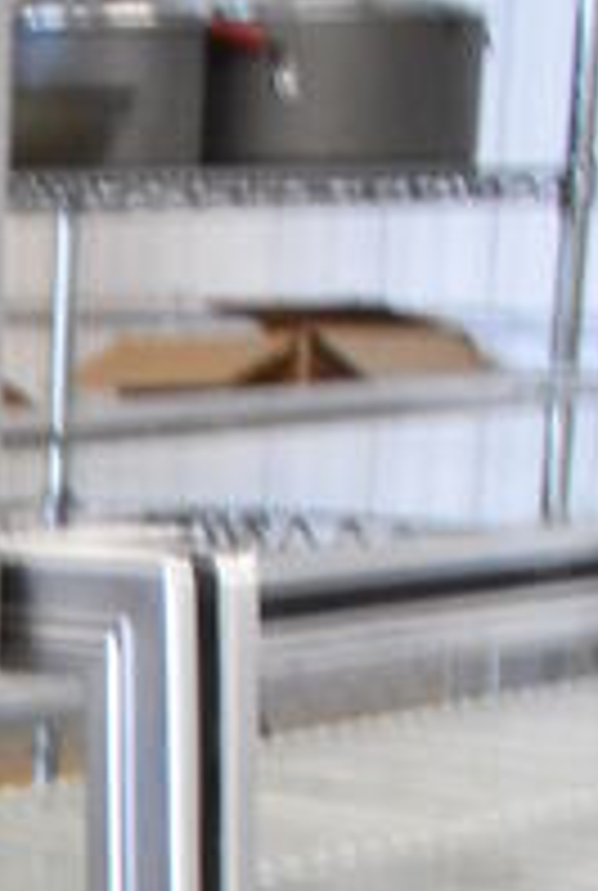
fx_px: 3420
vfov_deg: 13.3
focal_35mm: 138
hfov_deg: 9.2
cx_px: -683
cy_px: 1613
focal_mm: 20
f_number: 3.8
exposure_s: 1/125
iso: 1600
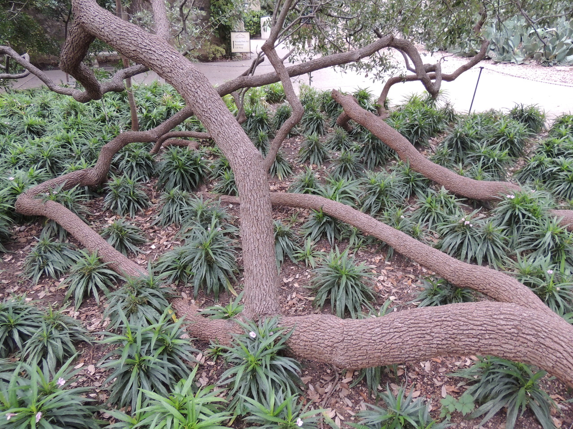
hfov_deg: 71.6
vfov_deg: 56.8
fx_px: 397
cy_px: 214
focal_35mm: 24
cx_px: 286
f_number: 3
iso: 400
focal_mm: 4.3
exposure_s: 1/15
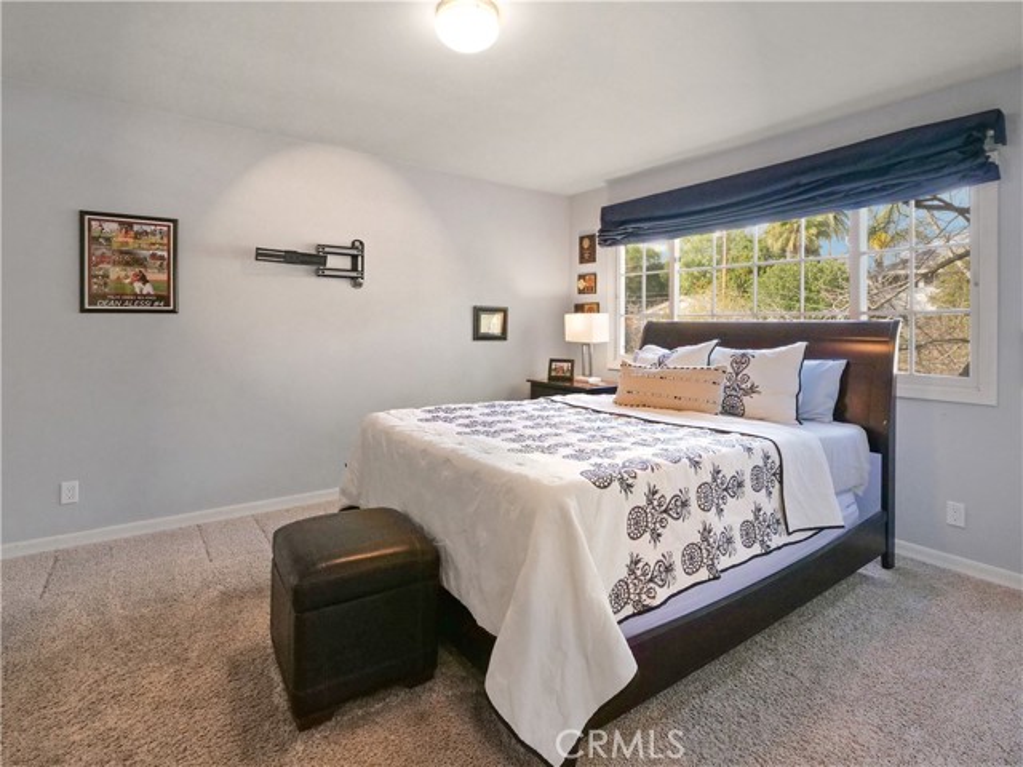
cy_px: 384
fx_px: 473
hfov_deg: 94.5
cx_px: 512
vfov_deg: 78.1
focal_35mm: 16
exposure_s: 1/80
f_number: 5.6
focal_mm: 8
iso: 1600
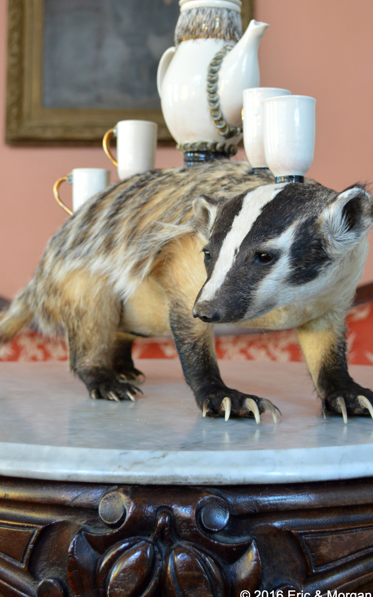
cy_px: 245
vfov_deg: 33.4
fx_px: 992
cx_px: 202
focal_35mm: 61
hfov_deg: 21.3
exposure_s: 1/25
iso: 800
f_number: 4.8
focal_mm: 32
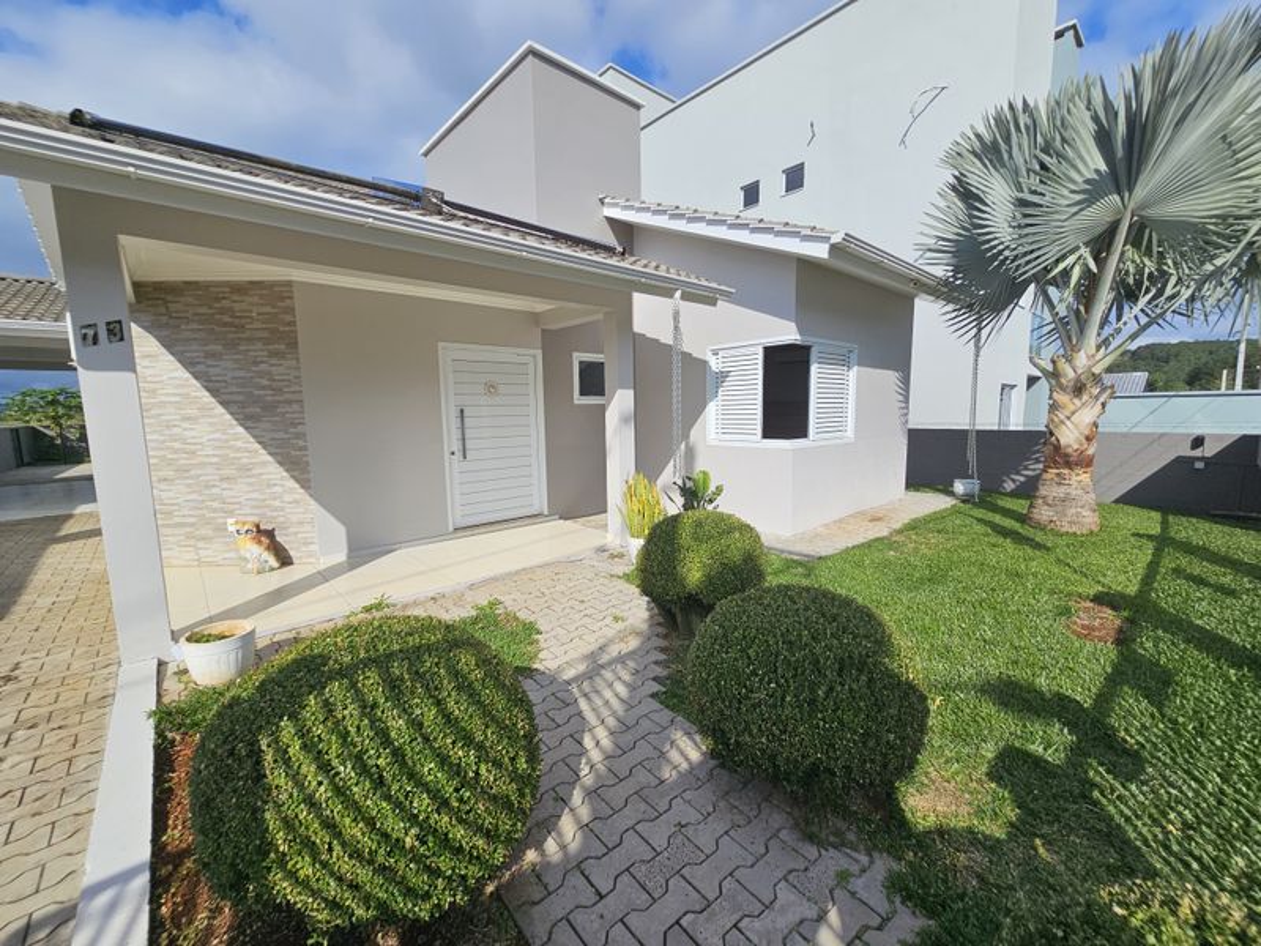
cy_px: 473
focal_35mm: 13
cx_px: 630
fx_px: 474
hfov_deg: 106.2
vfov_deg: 89.9
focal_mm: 2.2
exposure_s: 1/4043
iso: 50
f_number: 2.2
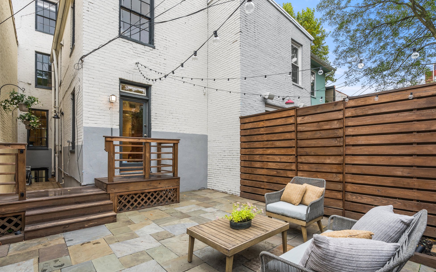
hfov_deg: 94.3
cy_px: 149
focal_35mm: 17
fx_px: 202
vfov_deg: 67.9
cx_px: 210
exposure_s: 1/125
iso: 500
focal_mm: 16
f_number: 10
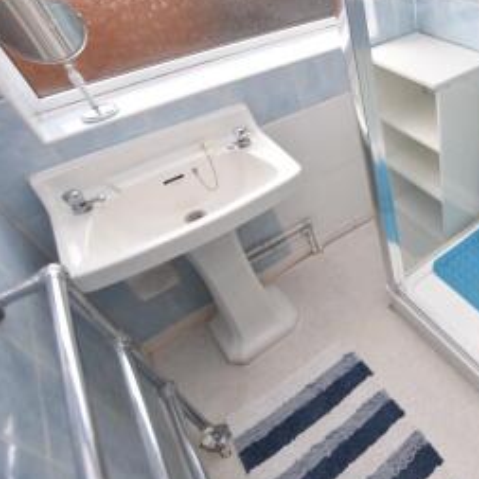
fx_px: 376
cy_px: 198
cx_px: 443
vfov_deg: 64.6
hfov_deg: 55.2
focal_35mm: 24
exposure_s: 1/50
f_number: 3.5
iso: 100
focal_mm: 10
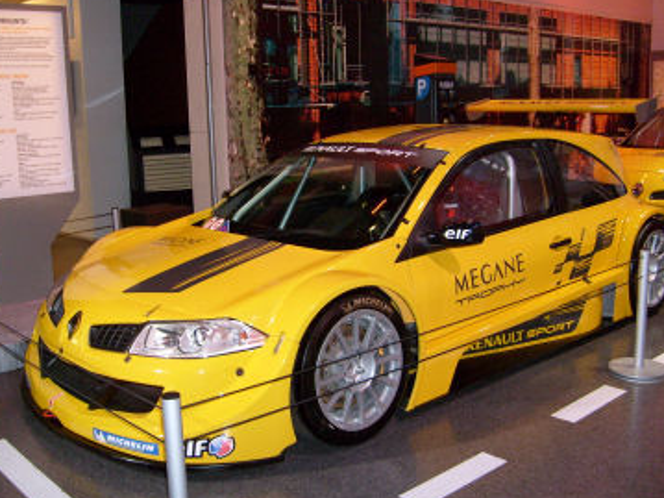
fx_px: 748
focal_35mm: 39
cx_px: 327
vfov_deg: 36.8
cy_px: 252
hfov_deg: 47.9
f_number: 2.8
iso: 120
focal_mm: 5.8
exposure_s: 1/45
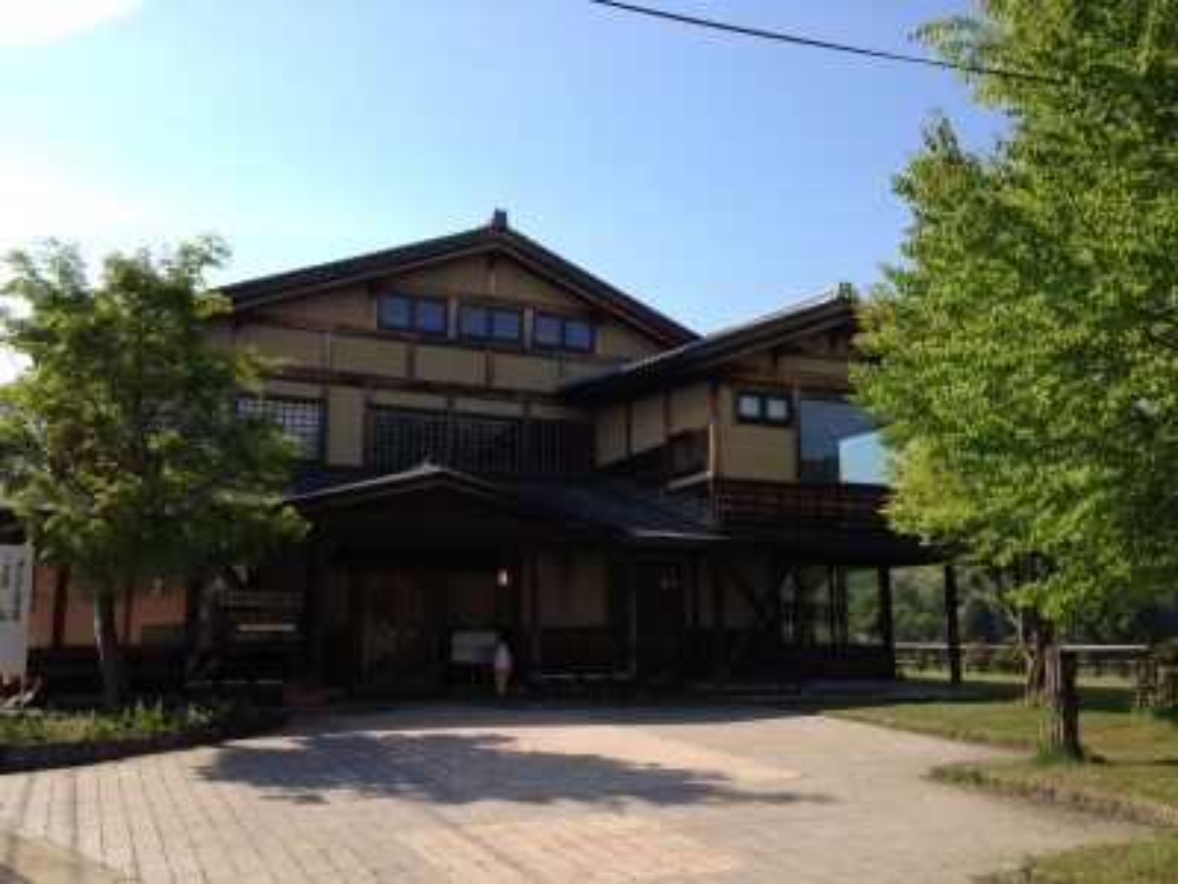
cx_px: 589
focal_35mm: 35
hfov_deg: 52.6
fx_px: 1191
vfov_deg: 40.7
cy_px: 442
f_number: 2.4
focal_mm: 4.28
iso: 50
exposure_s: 1/1175
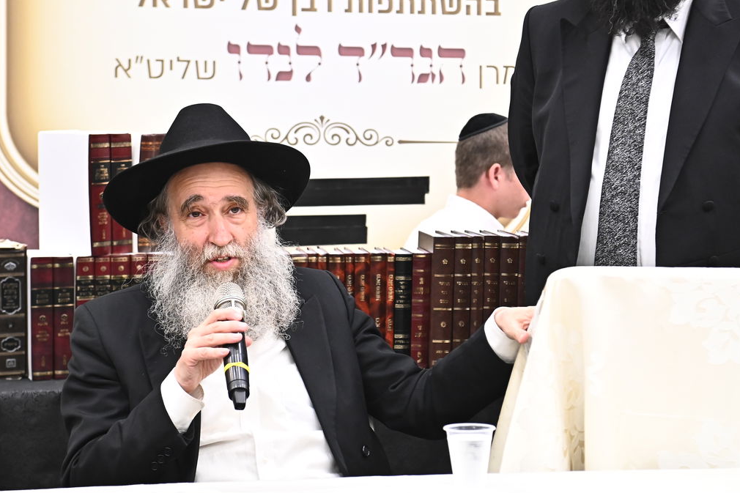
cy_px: 159
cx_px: 418
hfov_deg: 21.0
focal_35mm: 97
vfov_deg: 14.1
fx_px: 1993
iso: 3200
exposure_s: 1/200
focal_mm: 70
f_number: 4.5
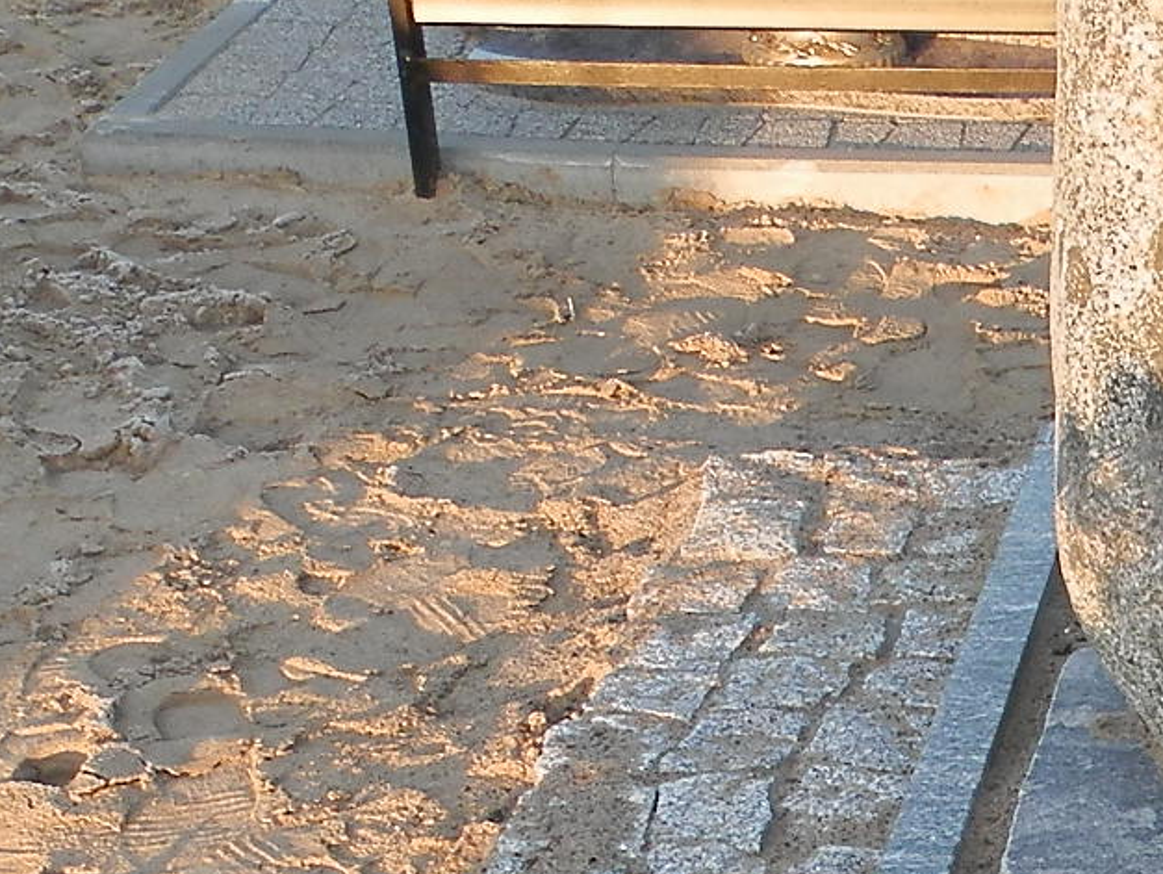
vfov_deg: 14.1
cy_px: 1035
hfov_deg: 17.9
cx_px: 1554
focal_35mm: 102
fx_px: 3429
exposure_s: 1/100
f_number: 3.1
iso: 80
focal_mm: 4.5
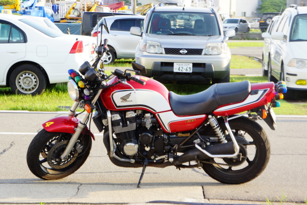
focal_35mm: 147
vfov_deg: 9.3
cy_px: 102
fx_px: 1253
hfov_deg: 14.0
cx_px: 154
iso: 160
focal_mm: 98
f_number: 11
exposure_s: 1/40
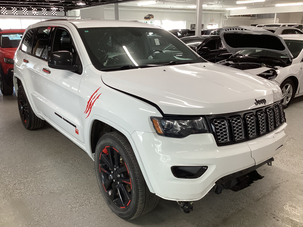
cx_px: 152
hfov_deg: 58.4
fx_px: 271
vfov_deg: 45.4
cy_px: 114
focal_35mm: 31
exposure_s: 1/60
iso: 100
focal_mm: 3.3
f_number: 2.4
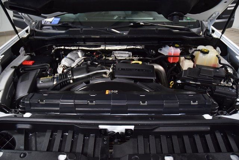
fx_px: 179
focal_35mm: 27
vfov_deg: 48.0
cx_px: 120
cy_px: 80
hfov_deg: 67.4
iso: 1600
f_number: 4
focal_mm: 18
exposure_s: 1/60
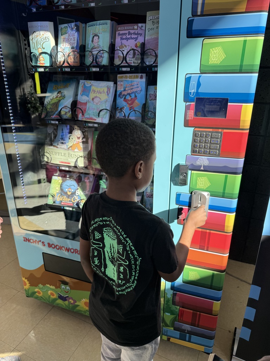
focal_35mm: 24
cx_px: 135
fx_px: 250
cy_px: 180
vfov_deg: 71.6
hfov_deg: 56.8
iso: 80
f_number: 1.78
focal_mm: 6.76
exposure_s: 1/456
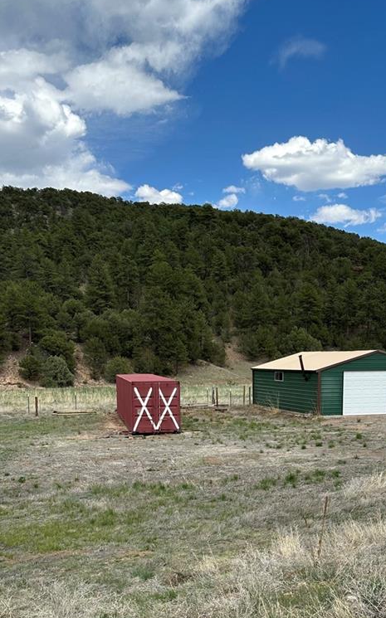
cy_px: 433
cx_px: 227
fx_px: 691
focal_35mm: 41
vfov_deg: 47.1
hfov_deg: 31.2
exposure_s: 1/2809
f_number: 1.78
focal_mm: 6.86
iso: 80
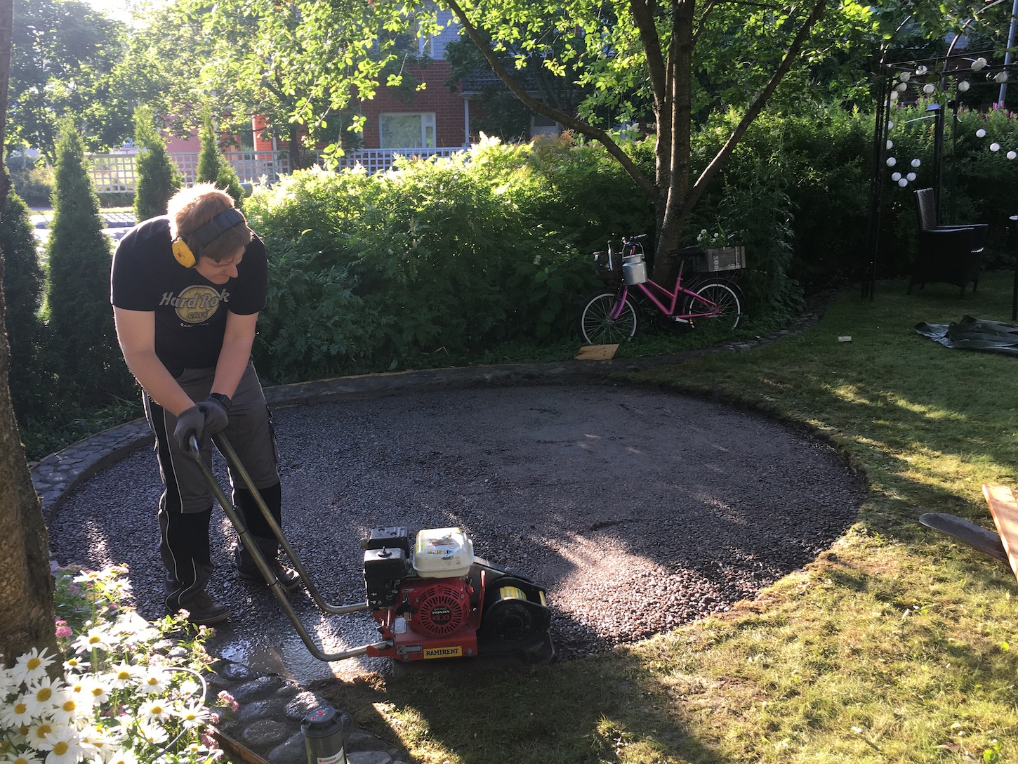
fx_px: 941
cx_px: 465
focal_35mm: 32
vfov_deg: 44.1
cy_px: 411
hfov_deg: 56.7
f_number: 2.2
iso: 25
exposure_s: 1/100
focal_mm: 4.15
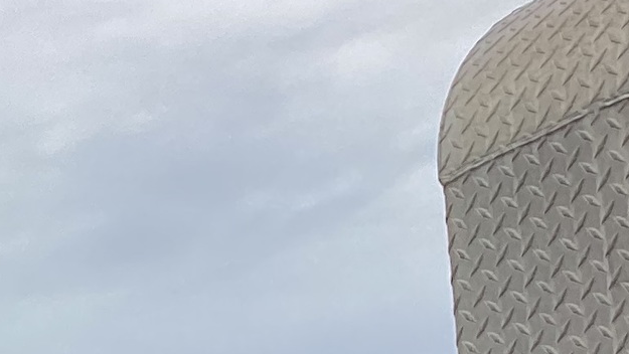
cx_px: -567
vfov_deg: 7.9
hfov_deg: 13.2
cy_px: 772
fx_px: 2402
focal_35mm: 144
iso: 25
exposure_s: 1/2469
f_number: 2.4
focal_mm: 3.3
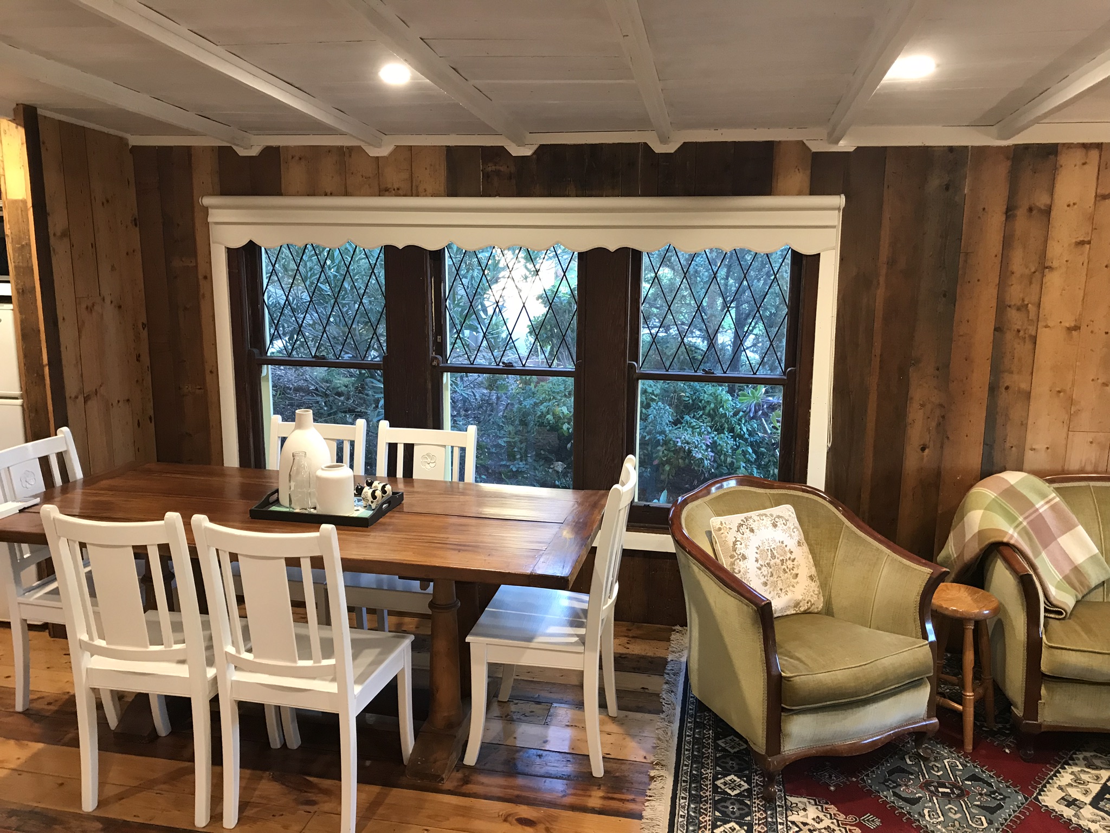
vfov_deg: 49.7
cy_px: 416
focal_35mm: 28
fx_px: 898
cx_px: 555
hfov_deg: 63.4
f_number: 1.8
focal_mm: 3.99
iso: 64
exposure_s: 1/17
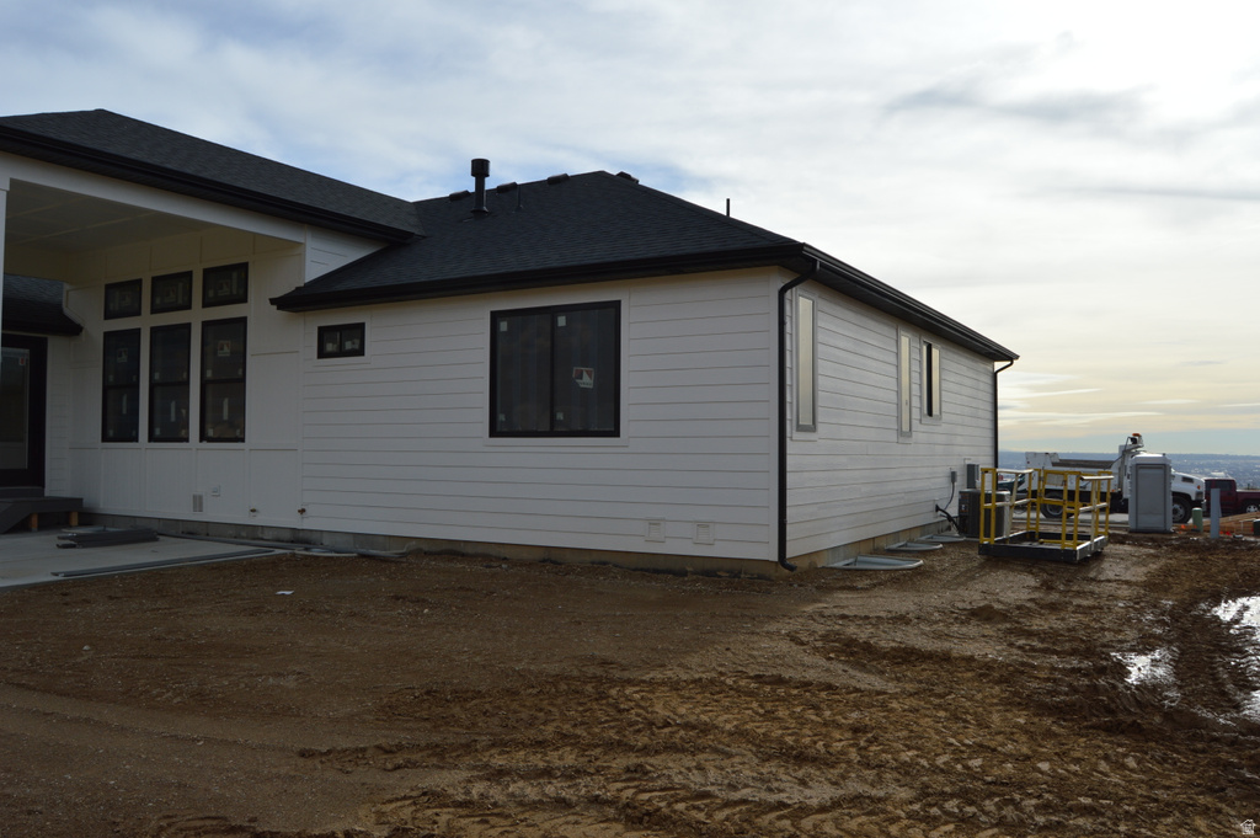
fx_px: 944
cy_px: 419
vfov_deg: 47.9
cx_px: 630
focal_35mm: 27
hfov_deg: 67.4
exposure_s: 1/320
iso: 100
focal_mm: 18
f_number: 9
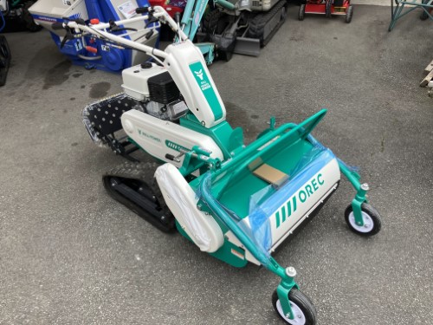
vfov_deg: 49.7
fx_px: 350
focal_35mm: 28
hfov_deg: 63.4
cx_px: 216
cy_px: 162
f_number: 1.8
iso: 25
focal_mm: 3.99
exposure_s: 1/248
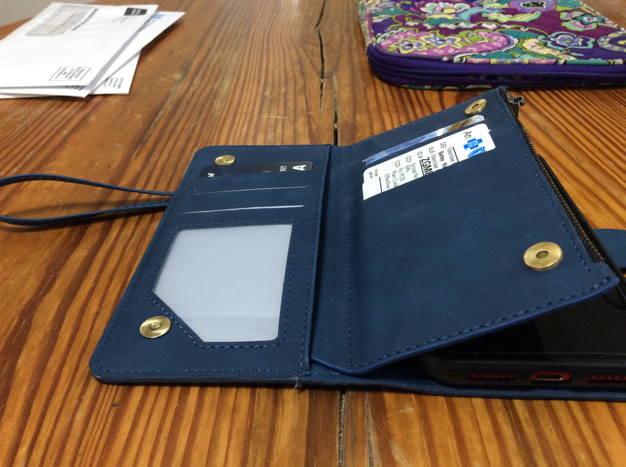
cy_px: 234
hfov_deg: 56.9
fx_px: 578
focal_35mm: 32
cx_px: 313
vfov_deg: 44.1
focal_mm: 3.3
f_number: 2.4
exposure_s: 1/24
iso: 100
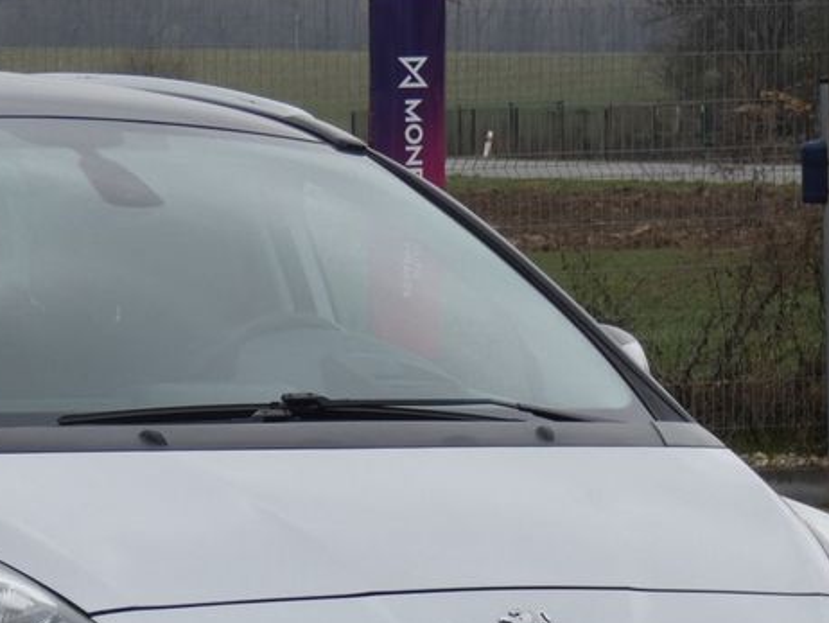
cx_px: 88
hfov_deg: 9.6
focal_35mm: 206
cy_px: 646
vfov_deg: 7.2
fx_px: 4936
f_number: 5
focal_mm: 16.6
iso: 80
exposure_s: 1/160
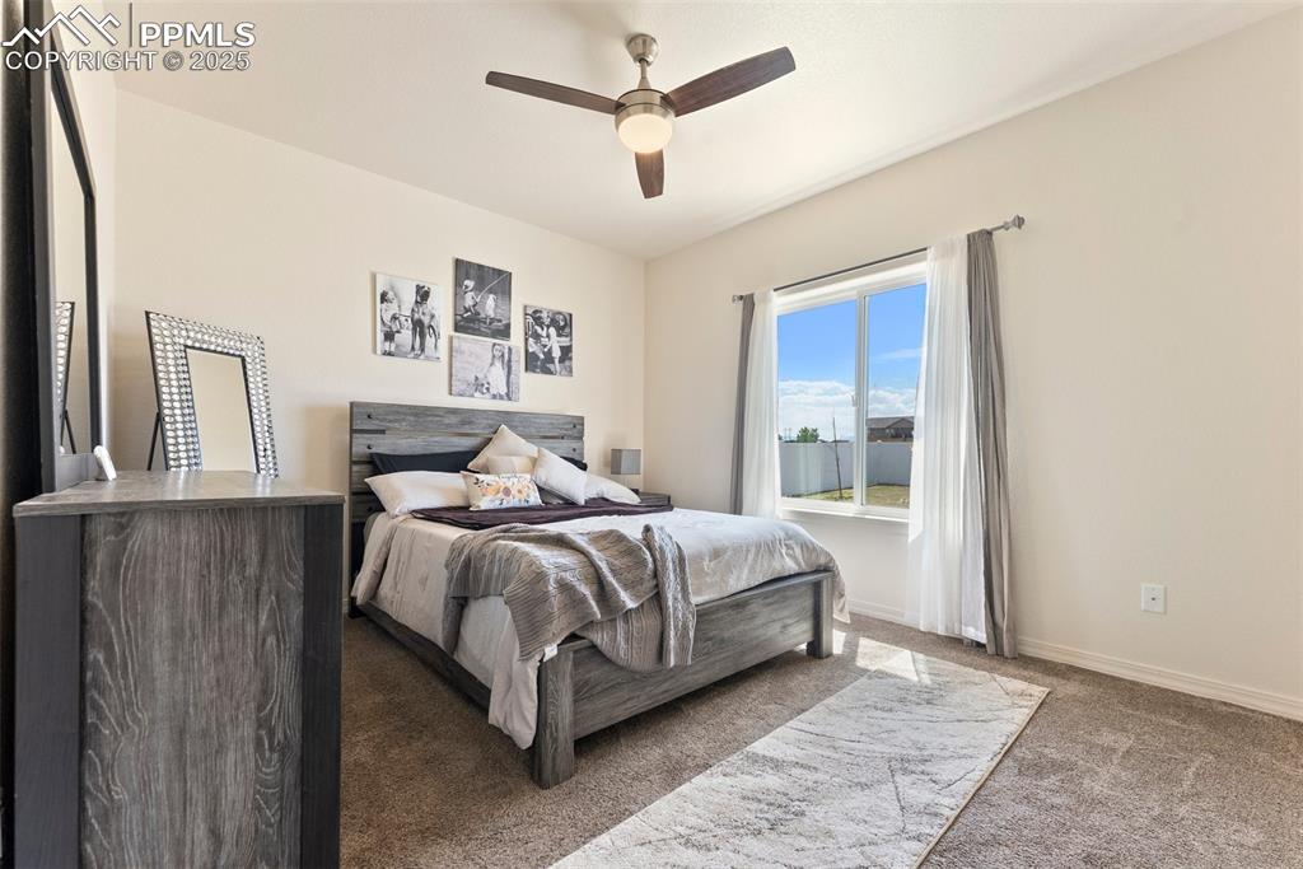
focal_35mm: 14
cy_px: 434
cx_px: 652
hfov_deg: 104.2
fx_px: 507
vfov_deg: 81.2
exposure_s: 1/10
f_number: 9
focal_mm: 14
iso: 400
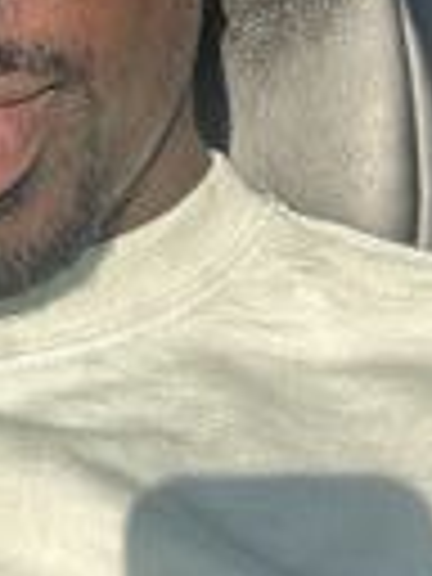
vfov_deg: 17.2
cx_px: 76
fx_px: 1714
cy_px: -297
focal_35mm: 103
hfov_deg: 14.3
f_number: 1.9
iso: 40
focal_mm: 2.69
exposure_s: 1/137
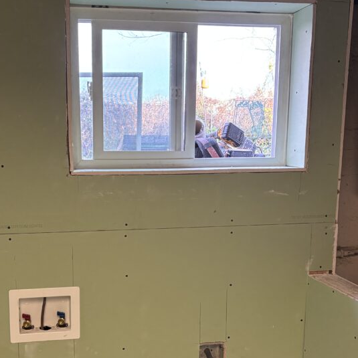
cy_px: 233
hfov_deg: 38.2
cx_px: 145
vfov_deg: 38.0
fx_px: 515
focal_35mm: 44
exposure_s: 1/59
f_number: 1.6
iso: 250
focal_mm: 5.96
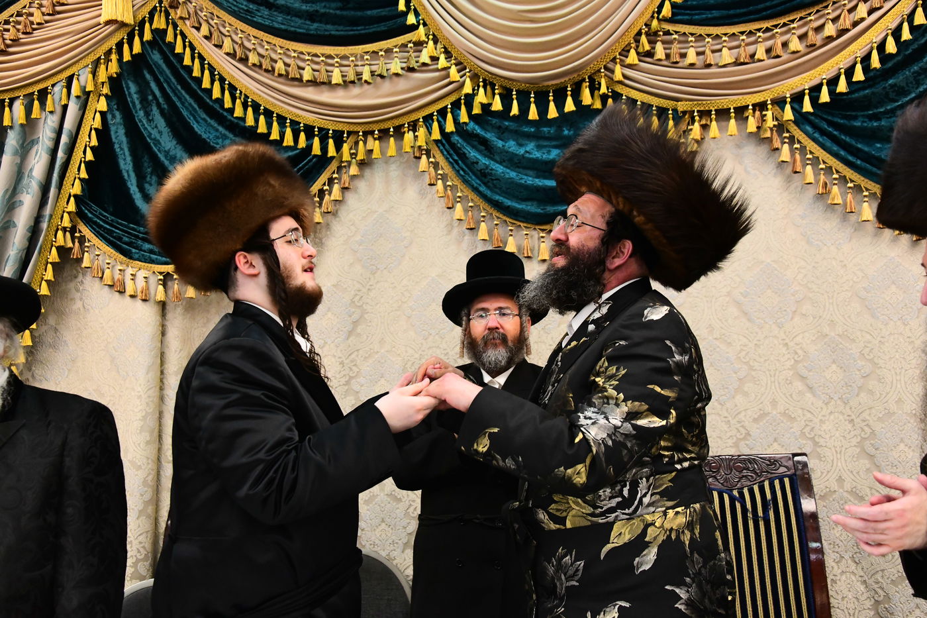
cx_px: 464
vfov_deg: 26.0
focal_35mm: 52
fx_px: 1339
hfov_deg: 38.2
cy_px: 309
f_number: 5.6
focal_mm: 52
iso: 5000
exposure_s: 1/400
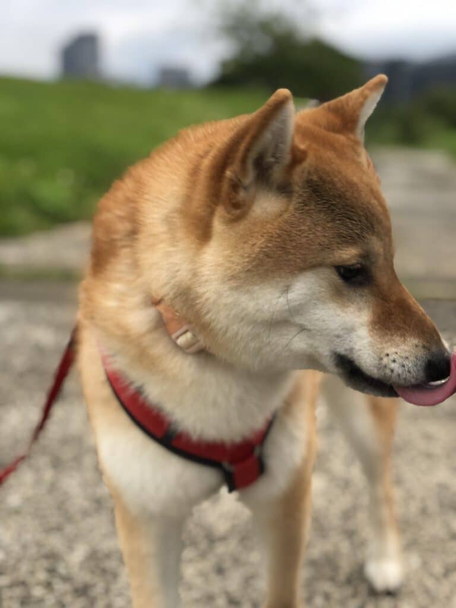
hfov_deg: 28.0
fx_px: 913
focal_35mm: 52
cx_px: 228
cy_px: 304
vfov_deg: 36.8
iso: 32
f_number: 2.4
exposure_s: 1/60
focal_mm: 6
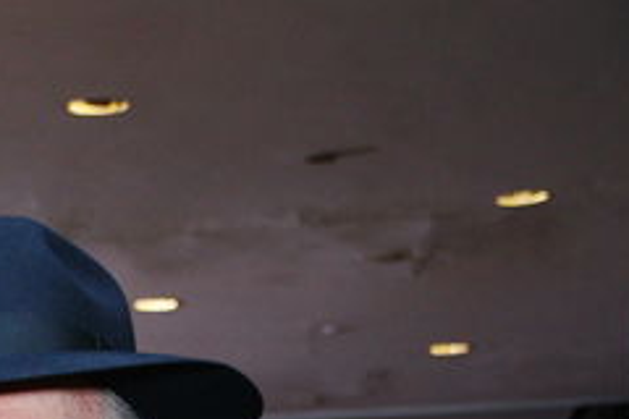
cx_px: -388
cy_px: 632
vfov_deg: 7.4
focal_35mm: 183
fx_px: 3197
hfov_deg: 10.7
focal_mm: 55
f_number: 6.3
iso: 640
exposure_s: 1/100
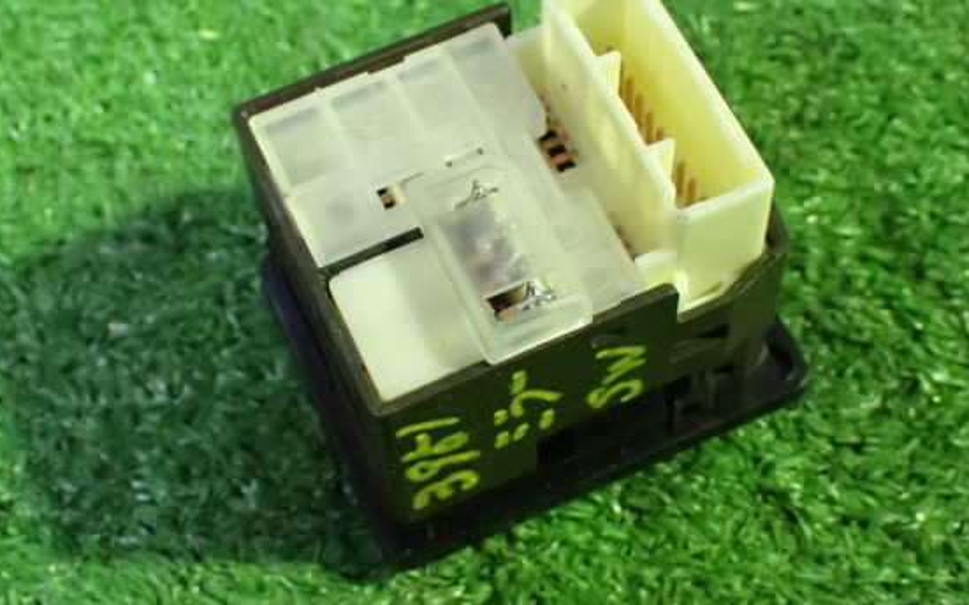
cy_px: 283
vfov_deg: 19.4
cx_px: 459
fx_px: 1769
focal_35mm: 67
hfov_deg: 30.6
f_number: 3.5
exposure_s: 1/40
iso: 1600
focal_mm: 10.35
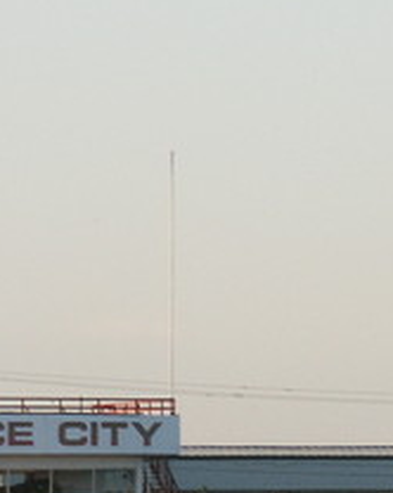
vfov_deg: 3.0
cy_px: 569
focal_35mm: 651
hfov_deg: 2.4
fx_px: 9479
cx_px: 755
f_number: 5.6
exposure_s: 1/180
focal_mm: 43.86
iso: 100
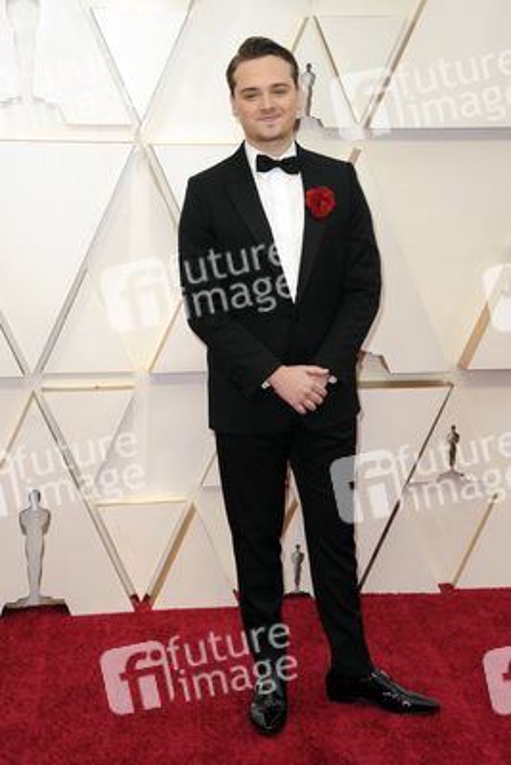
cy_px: 382
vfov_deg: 32.4
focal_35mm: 62
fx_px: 1319
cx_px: 256
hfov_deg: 21.9
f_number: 6.3
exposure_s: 1/250
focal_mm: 62
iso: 1000
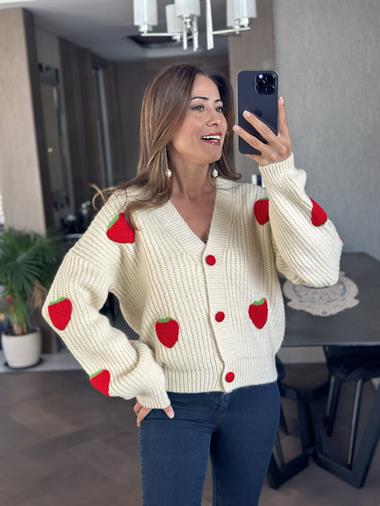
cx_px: 190
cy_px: 253
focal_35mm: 48
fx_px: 702
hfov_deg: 30.3
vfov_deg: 39.6
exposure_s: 1/121
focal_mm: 6.86
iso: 125
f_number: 1.78
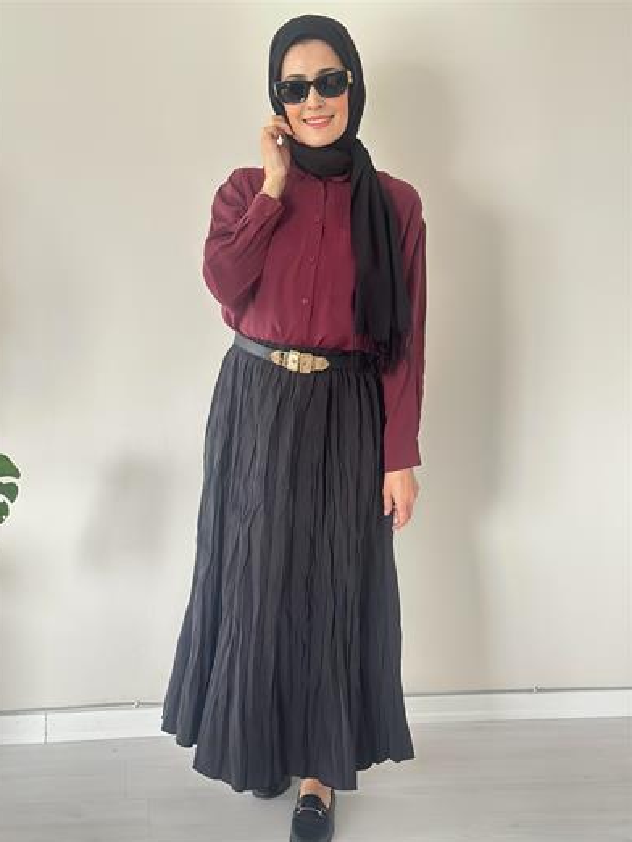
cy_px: 428
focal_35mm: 49
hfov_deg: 29.7
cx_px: 313
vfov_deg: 38.9
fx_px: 1192
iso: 400
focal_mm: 6.86
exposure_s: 1/58
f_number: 1.78
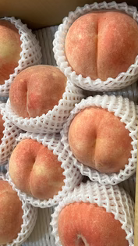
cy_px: 128
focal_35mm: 36
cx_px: 48
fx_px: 234
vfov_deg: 55.3
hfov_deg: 32.6
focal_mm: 5.7
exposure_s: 1/60
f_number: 1.5
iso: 160
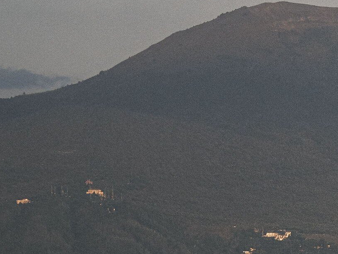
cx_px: 491
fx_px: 5741
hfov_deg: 3.4
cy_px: 284
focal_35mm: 588
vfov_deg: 2.5
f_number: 5.6
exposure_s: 1/1600
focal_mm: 100
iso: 1000
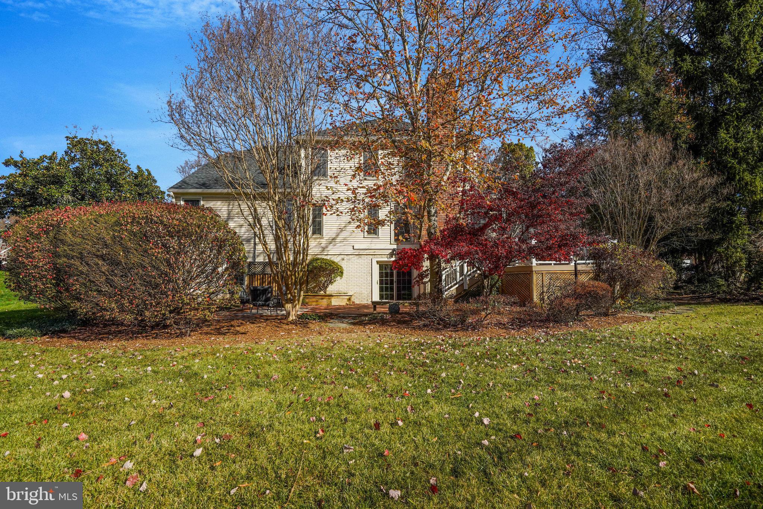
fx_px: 339
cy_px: 254
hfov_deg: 96.7
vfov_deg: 73.7
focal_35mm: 16
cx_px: 382
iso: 1250
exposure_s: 1/2500
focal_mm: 16
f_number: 8
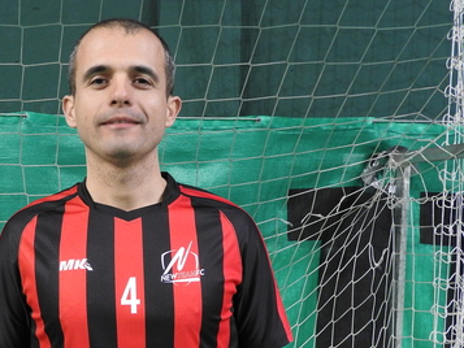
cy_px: 240
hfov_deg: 39.3
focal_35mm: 47
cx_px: 113
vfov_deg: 30.6
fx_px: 630
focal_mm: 5
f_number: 3.5
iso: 400
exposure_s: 1/8
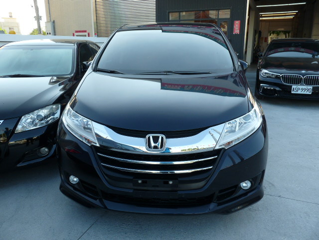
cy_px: 120
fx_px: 249
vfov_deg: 51.4
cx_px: 160
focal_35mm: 27
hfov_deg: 65.3
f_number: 4
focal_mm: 4.8
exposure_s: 1/125
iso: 100
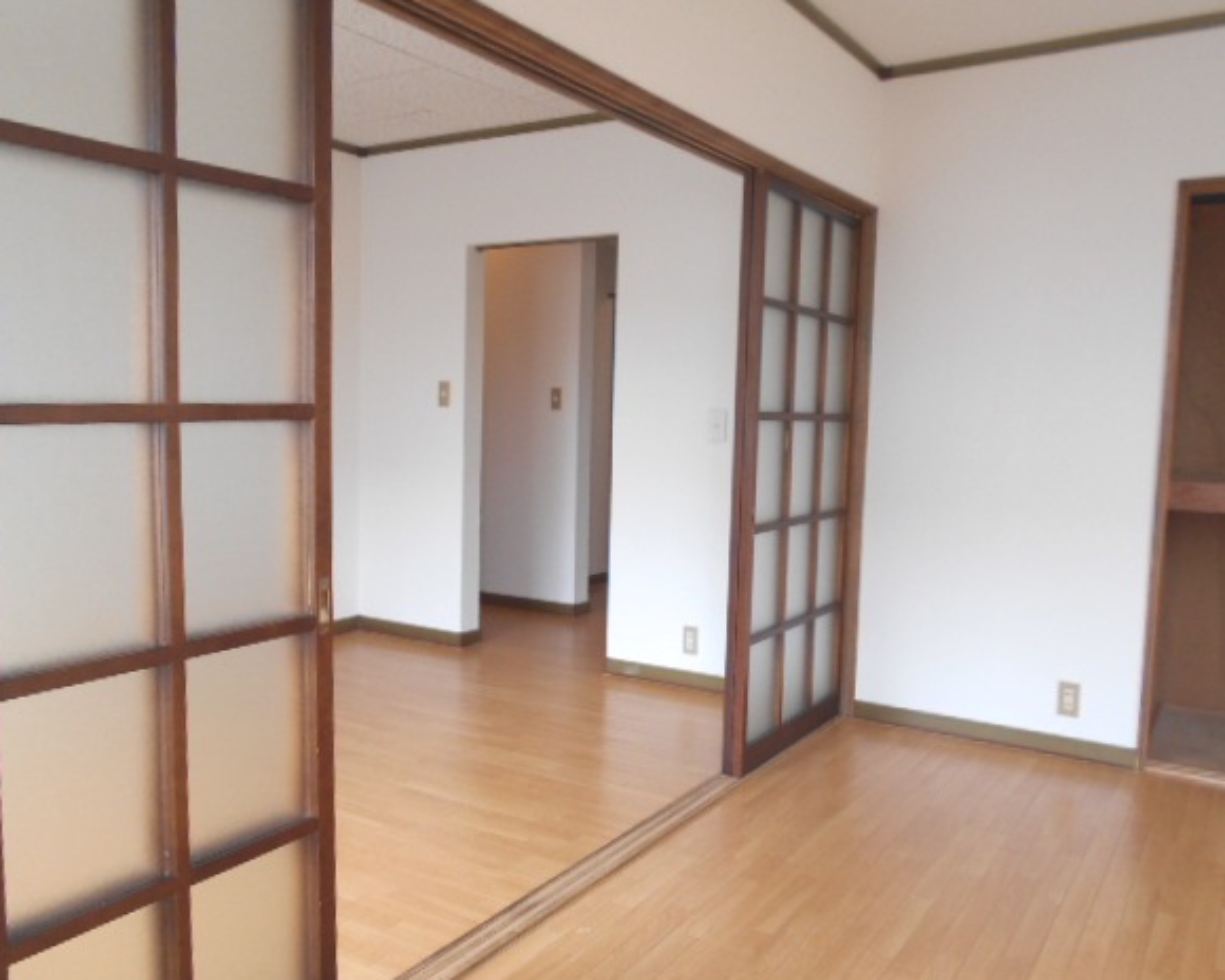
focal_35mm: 28
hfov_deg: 62.2
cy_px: 496
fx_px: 1015
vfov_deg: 51.5
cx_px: 579
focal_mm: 4.6
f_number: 3.2
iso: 80
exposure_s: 1/30
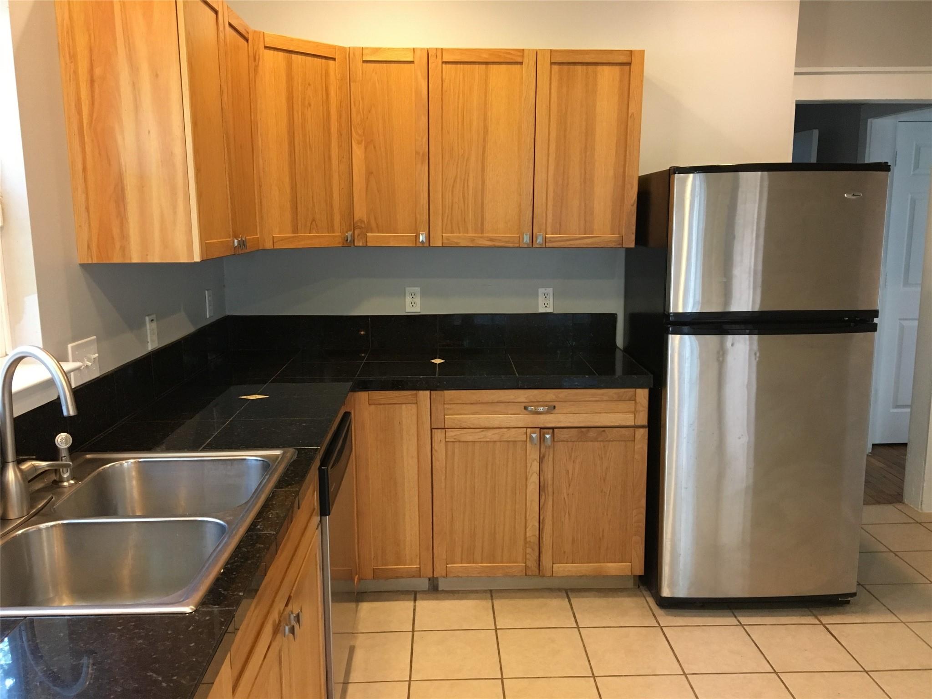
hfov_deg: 61.7
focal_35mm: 29
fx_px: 781
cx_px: 466
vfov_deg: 48.2
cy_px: 350
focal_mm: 4.15
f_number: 2.2
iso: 200
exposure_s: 1/24
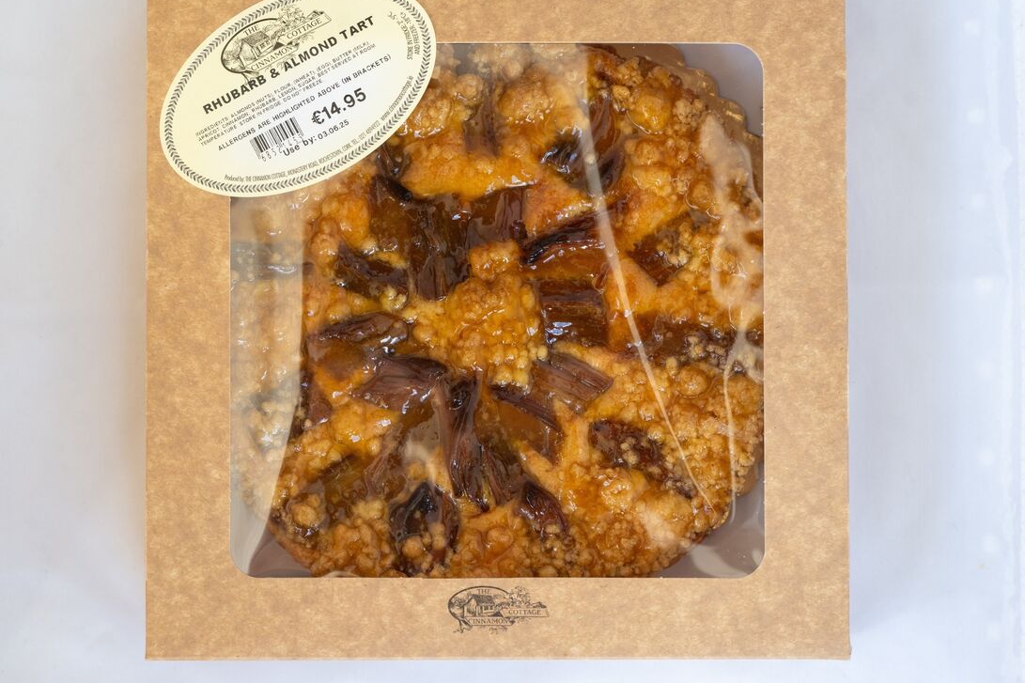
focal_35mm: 77
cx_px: 474
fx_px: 2192
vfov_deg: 17.7
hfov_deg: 26.3
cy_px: 309
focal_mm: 70
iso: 500
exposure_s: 1/100
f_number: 5
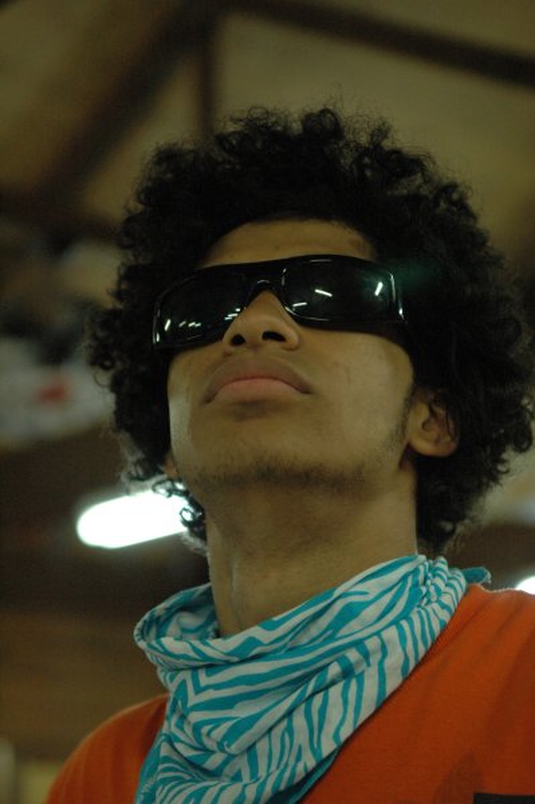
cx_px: 268
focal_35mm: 82
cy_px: 402
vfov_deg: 24.6
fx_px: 1842
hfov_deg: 16.5
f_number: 2.8
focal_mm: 55
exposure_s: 1/60
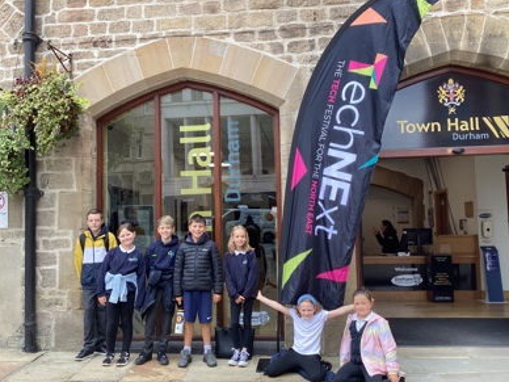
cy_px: 192
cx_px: 249
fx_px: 471
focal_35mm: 32
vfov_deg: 44.2
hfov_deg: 56.8
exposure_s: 1/100
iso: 25
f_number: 2.4
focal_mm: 3.3
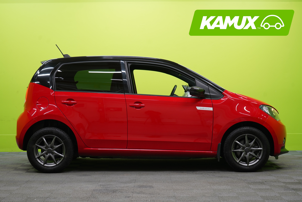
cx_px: 151
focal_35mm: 63
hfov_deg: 31.9
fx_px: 528
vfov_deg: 21.6
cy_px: 101
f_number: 5.6
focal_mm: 63
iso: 400
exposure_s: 1/25
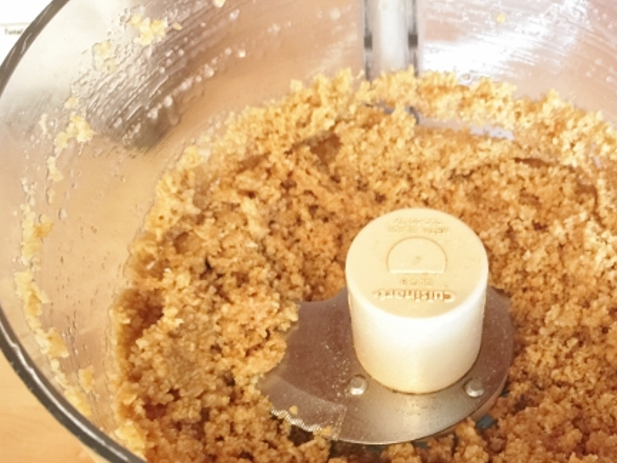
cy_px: 252
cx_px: 417
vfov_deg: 33.6
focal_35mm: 43
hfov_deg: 43.2
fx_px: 766
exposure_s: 1/10
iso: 100
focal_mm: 4.15
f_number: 2.2
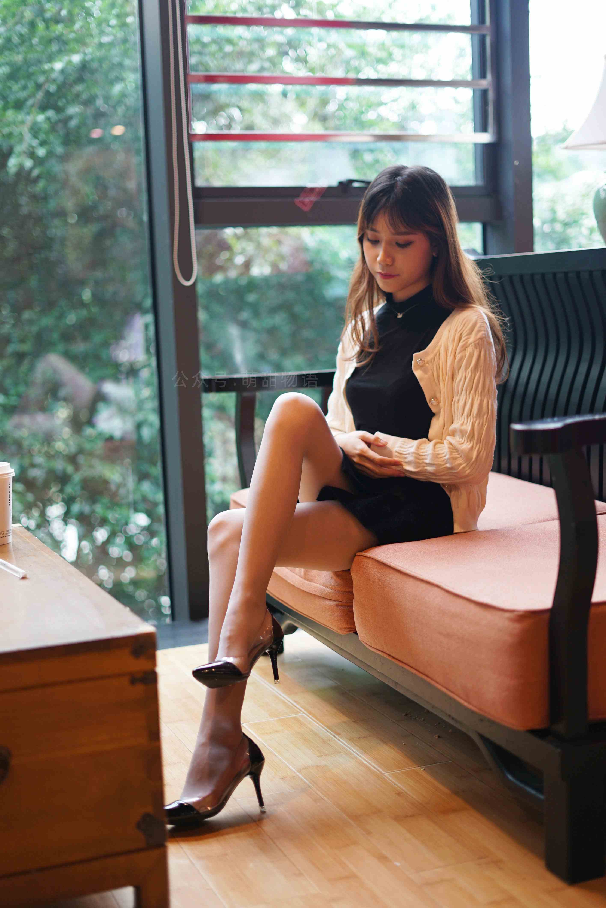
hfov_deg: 27.0
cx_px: 303
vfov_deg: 39.6
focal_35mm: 50
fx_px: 1261
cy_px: 454
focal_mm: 50
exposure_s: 1/80
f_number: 1.8
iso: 200
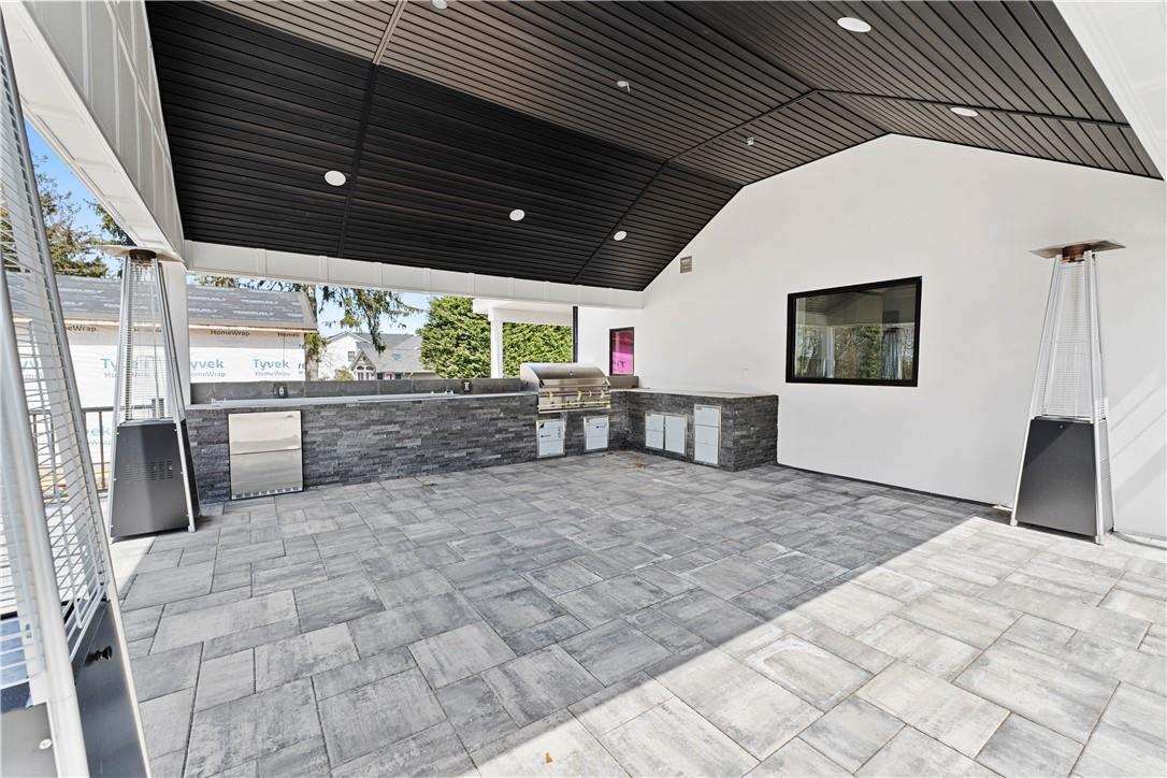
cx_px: 584
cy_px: 389
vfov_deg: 77.3
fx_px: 486
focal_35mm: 15
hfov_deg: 100.4
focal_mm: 10
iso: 320
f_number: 8
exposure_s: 1/50
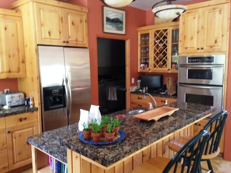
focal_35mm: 33
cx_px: 116
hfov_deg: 55.4
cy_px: 86
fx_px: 220
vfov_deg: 42.9
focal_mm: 4.12
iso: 200
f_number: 2.4
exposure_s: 1/20
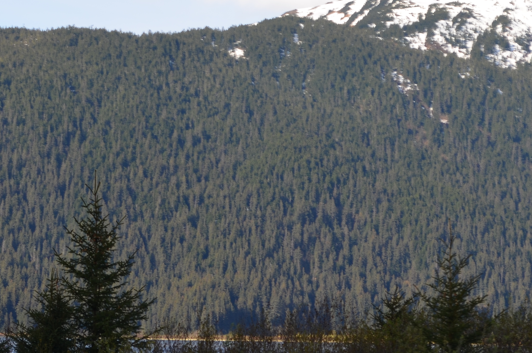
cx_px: 94
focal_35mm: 170
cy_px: 69
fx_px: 2508
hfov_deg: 12.1
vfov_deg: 8.0
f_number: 8
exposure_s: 1/200
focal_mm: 55
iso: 100
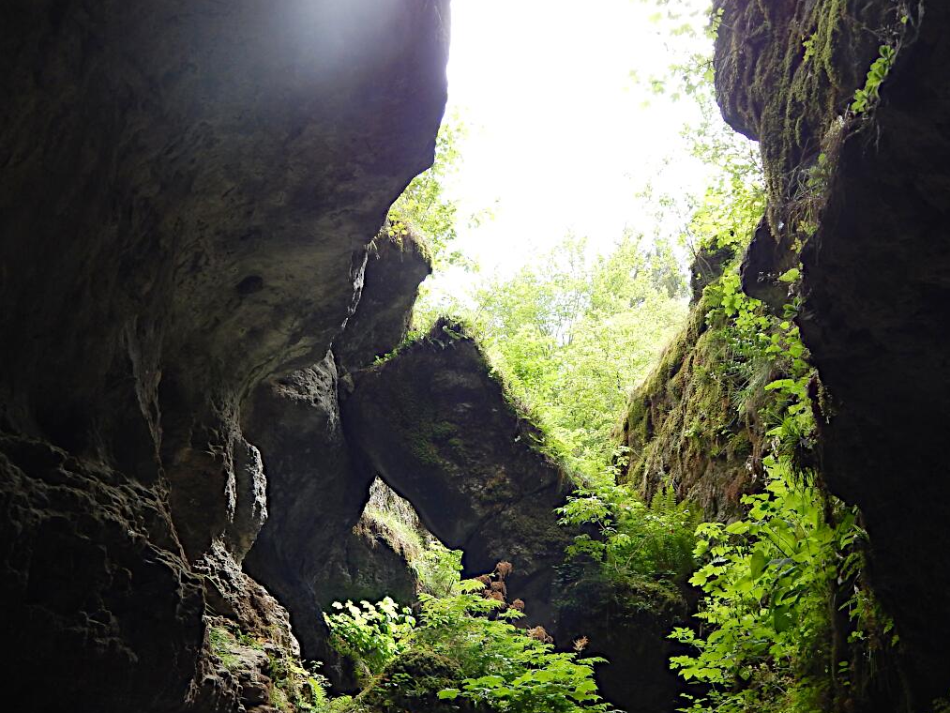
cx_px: 457
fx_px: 1235
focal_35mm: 45
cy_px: 419
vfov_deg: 32.1
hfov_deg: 42.1
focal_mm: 6.8
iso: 125
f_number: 3.4
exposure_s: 1/100
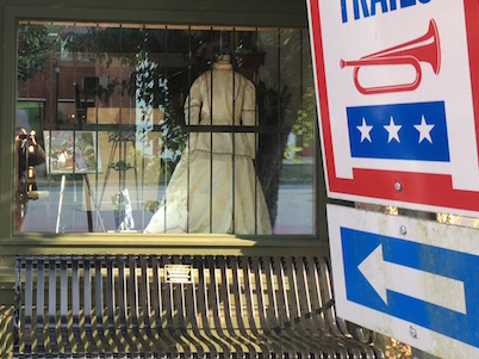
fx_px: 719
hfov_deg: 35.5
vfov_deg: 27.8
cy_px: 112
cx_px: 85
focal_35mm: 52
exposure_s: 1/60
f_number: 2.2
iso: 25
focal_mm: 4.15
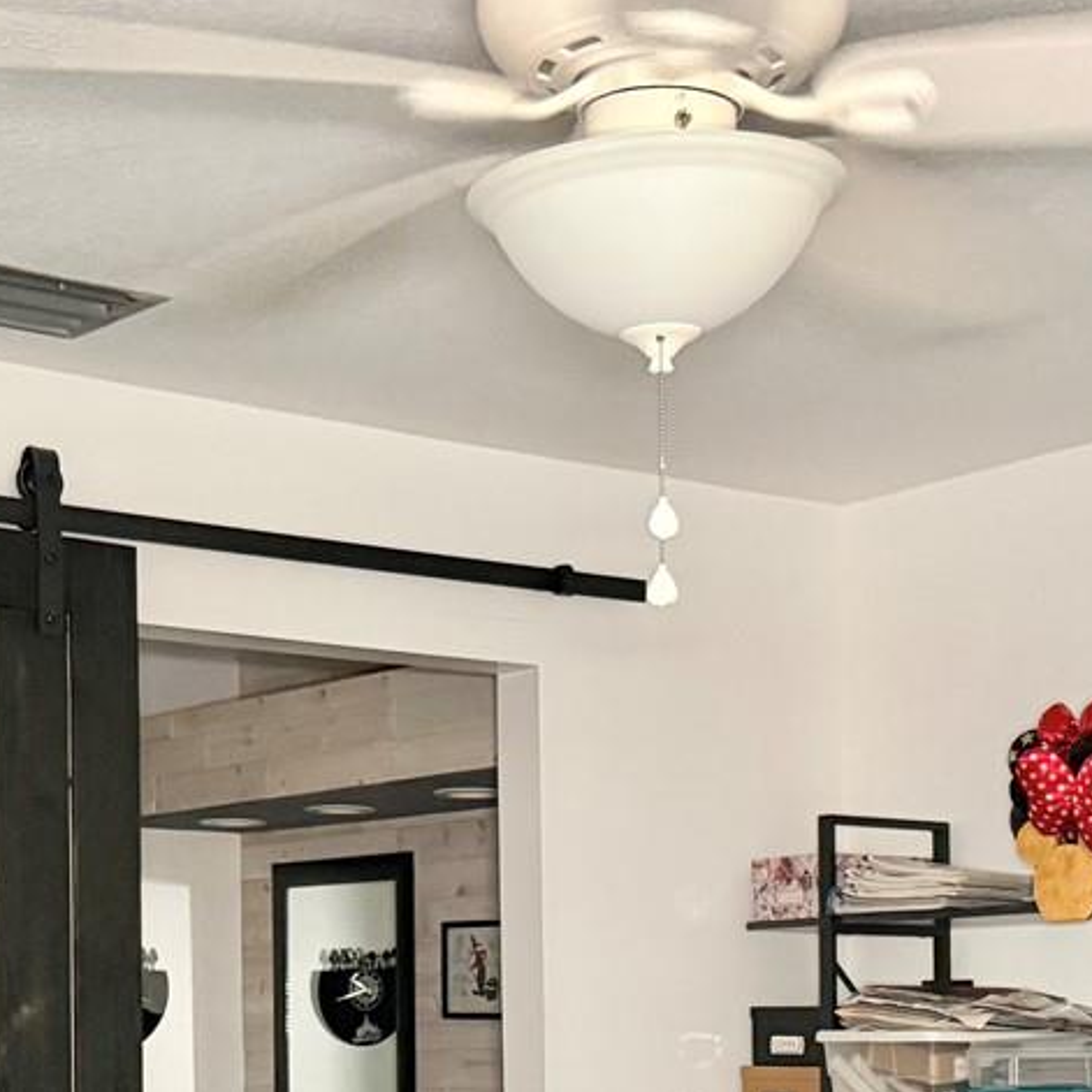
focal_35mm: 72
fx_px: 2570
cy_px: 976
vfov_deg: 23.4
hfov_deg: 24.0
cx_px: 489
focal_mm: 6.76
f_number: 1.78
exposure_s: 1/54
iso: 800
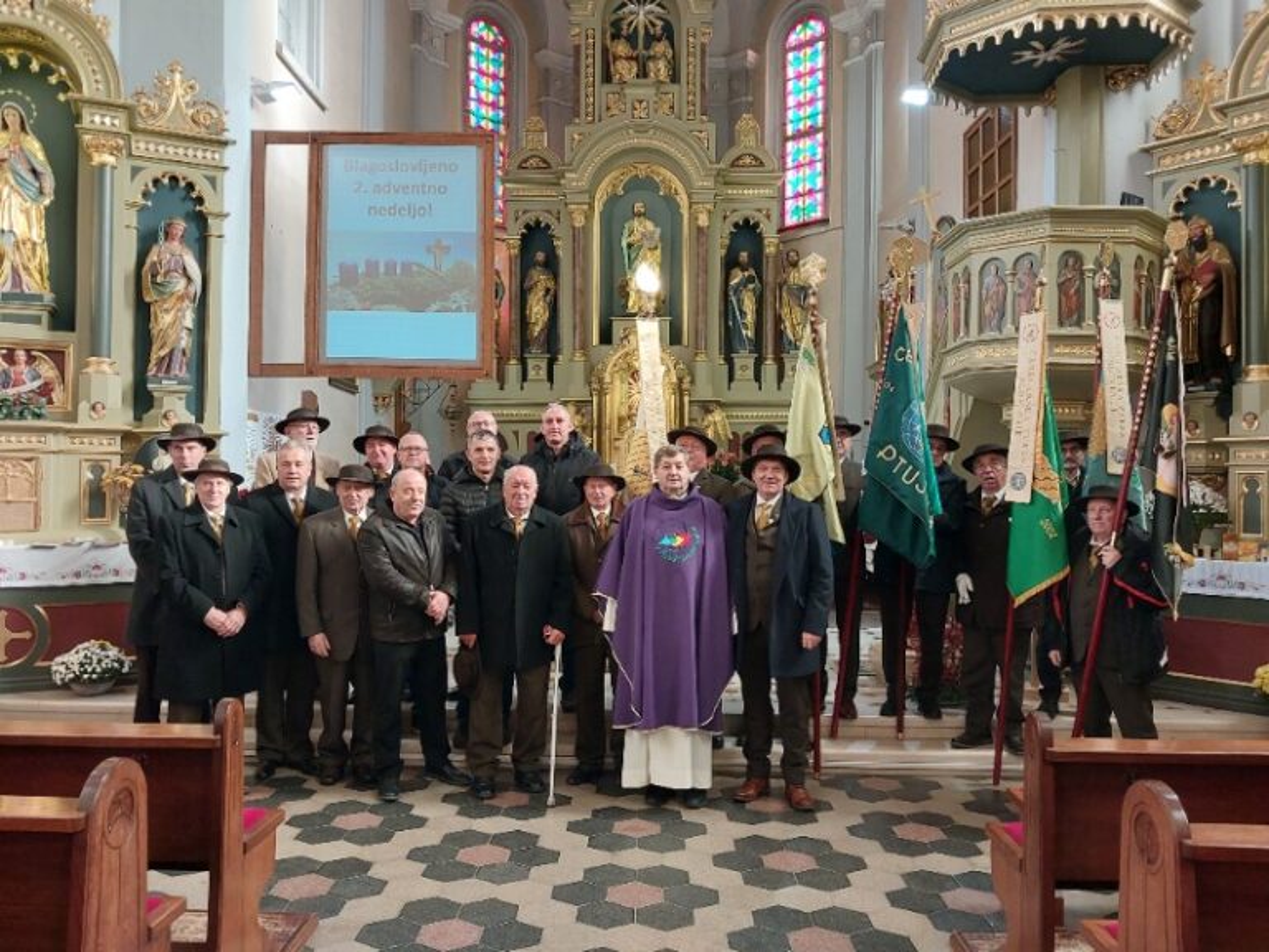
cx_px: 634
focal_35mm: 27
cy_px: 476
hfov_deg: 65.3
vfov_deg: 51.4
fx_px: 990
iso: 160
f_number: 1.8
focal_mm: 4
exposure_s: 1/50
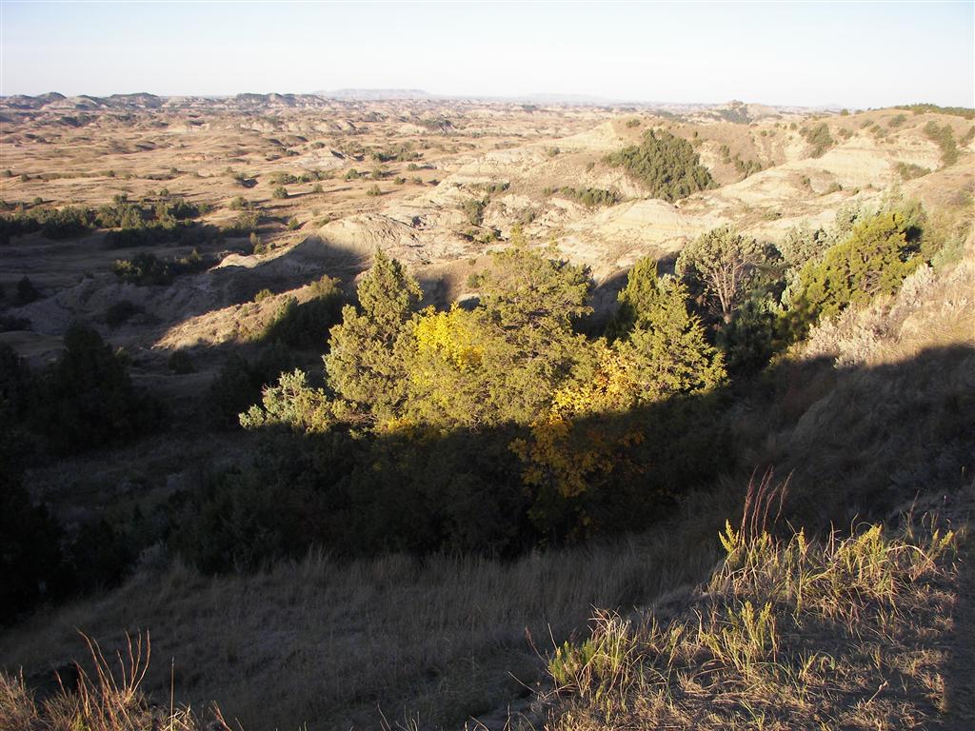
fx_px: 1014
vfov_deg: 39.7
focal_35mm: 36
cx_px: 488
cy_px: 366
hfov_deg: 51.4
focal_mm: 6
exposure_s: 1/400
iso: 64
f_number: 2.8
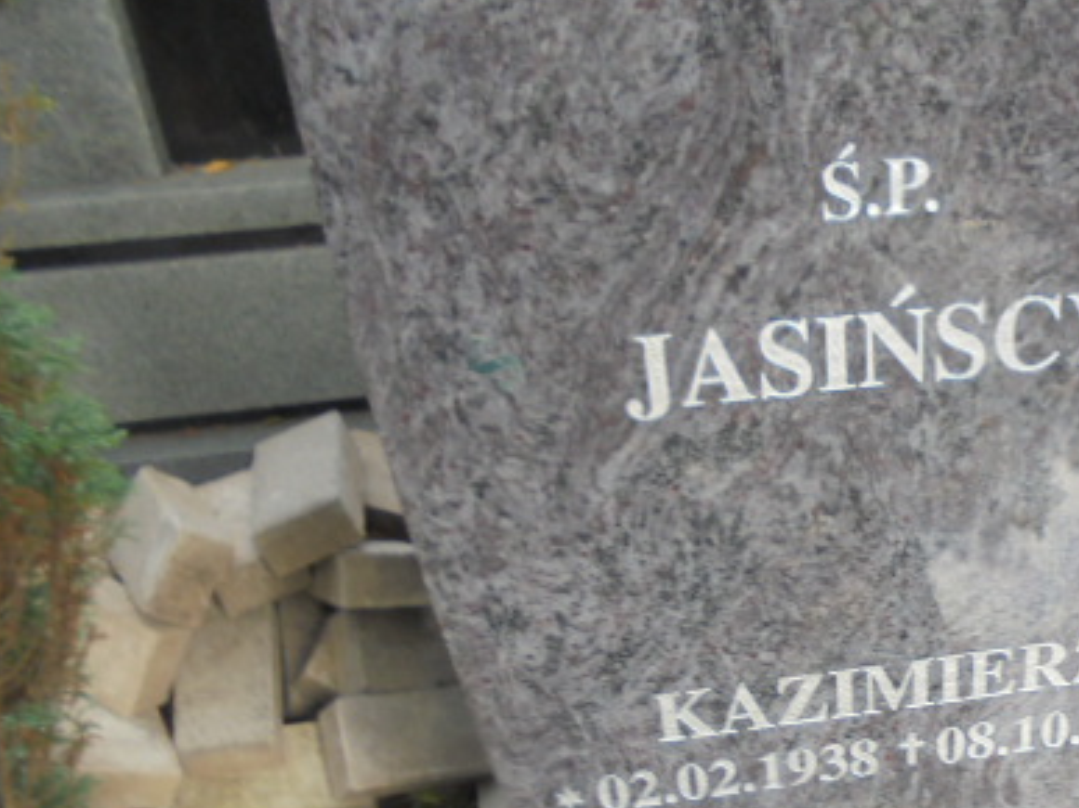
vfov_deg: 32.6
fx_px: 1340
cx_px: 848
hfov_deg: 42.1
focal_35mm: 43
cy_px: 649
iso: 100
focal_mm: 4.6
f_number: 3.5
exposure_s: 1/40
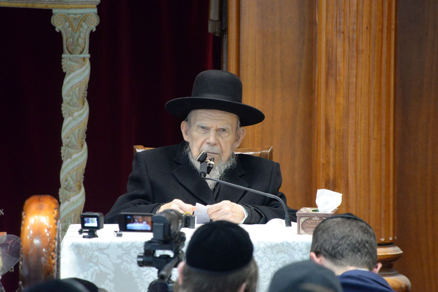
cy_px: 146
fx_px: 3651
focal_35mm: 300
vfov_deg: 4.6
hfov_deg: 6.9
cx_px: 219
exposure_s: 1/250
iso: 6400
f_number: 6.3
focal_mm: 300
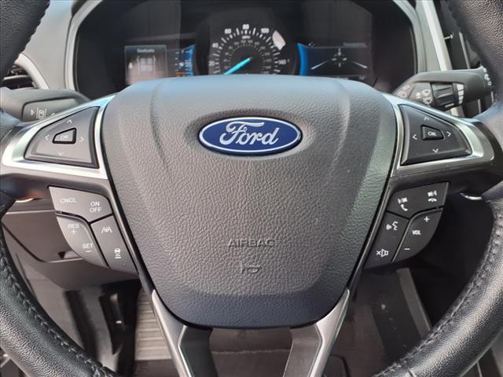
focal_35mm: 27
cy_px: 188
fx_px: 392
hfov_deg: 65.3
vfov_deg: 51.4
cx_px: 252
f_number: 1.9
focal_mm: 3.58
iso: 40
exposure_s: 1/120
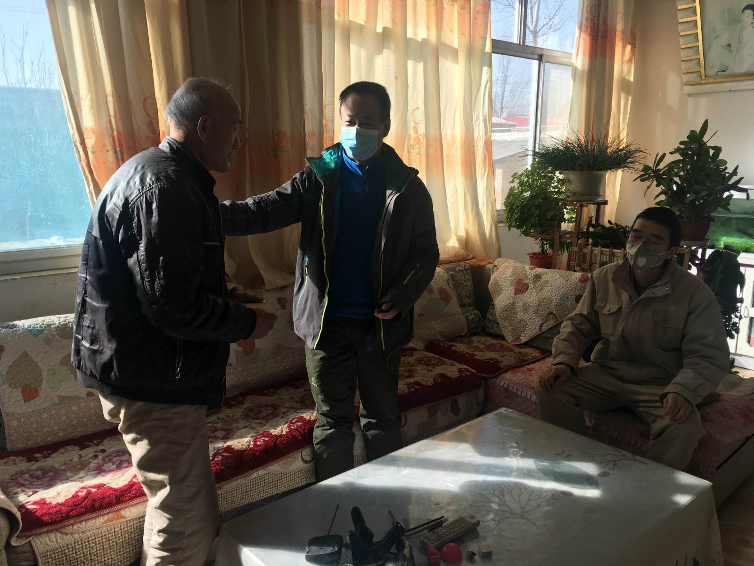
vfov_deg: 48.2
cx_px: 377
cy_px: 283
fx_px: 632
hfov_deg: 61.7
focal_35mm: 29
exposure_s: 1/230
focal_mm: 4.15
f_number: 2.2
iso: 25
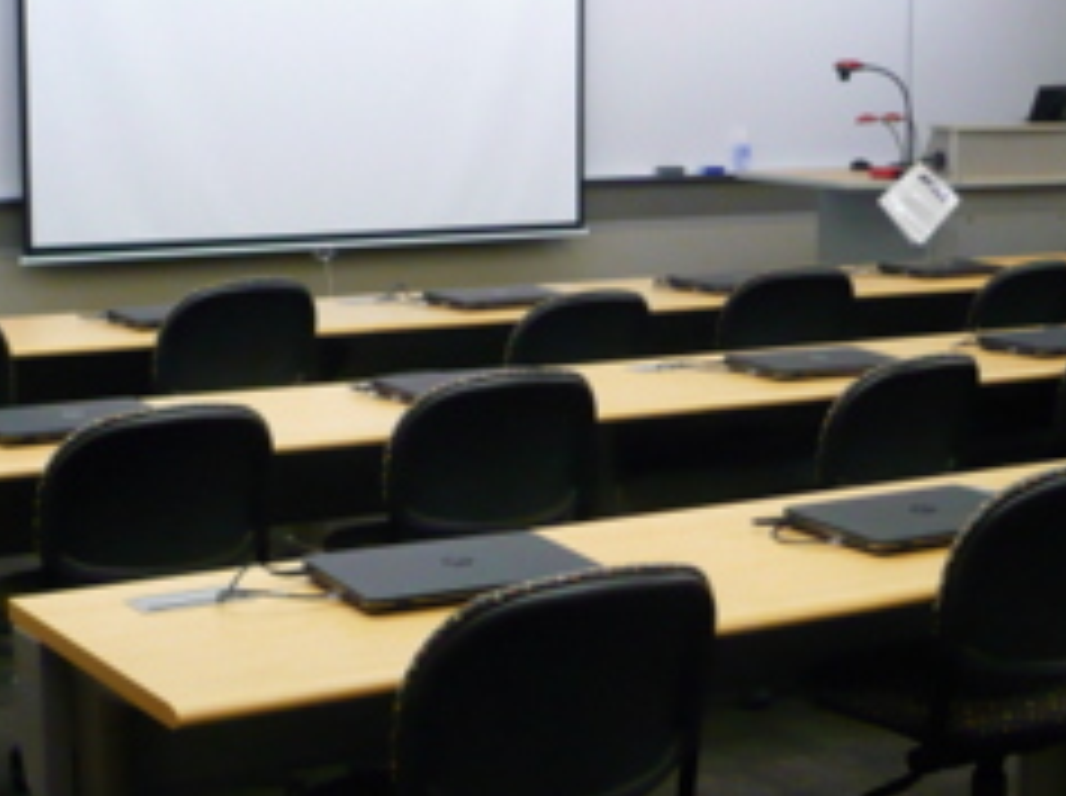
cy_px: 441
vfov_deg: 20.7
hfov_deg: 27.4
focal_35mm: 71
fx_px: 2183
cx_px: 661
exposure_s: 1/25
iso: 200
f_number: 2.8
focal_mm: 5.8
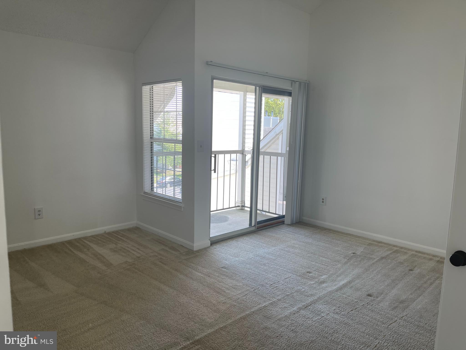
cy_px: 175
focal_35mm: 25
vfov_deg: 54.9
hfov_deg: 69.4
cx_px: 233
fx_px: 337
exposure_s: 1/120
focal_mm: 5.1
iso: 40
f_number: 1.6
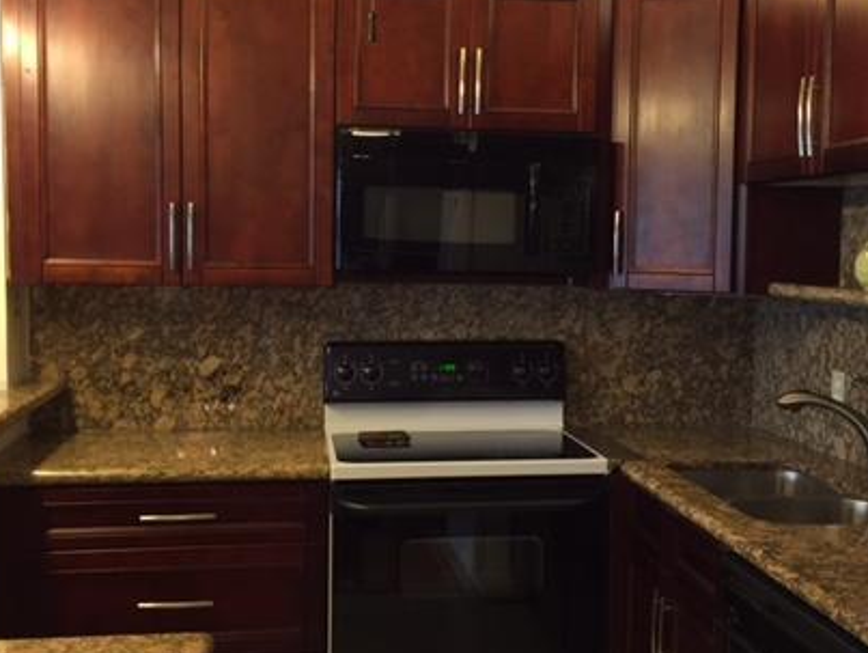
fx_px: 1154
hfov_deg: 41.1
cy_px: 321
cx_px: 489
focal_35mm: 46
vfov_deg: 31.6
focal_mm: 4.15
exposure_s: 1/30
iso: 100
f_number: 2.2
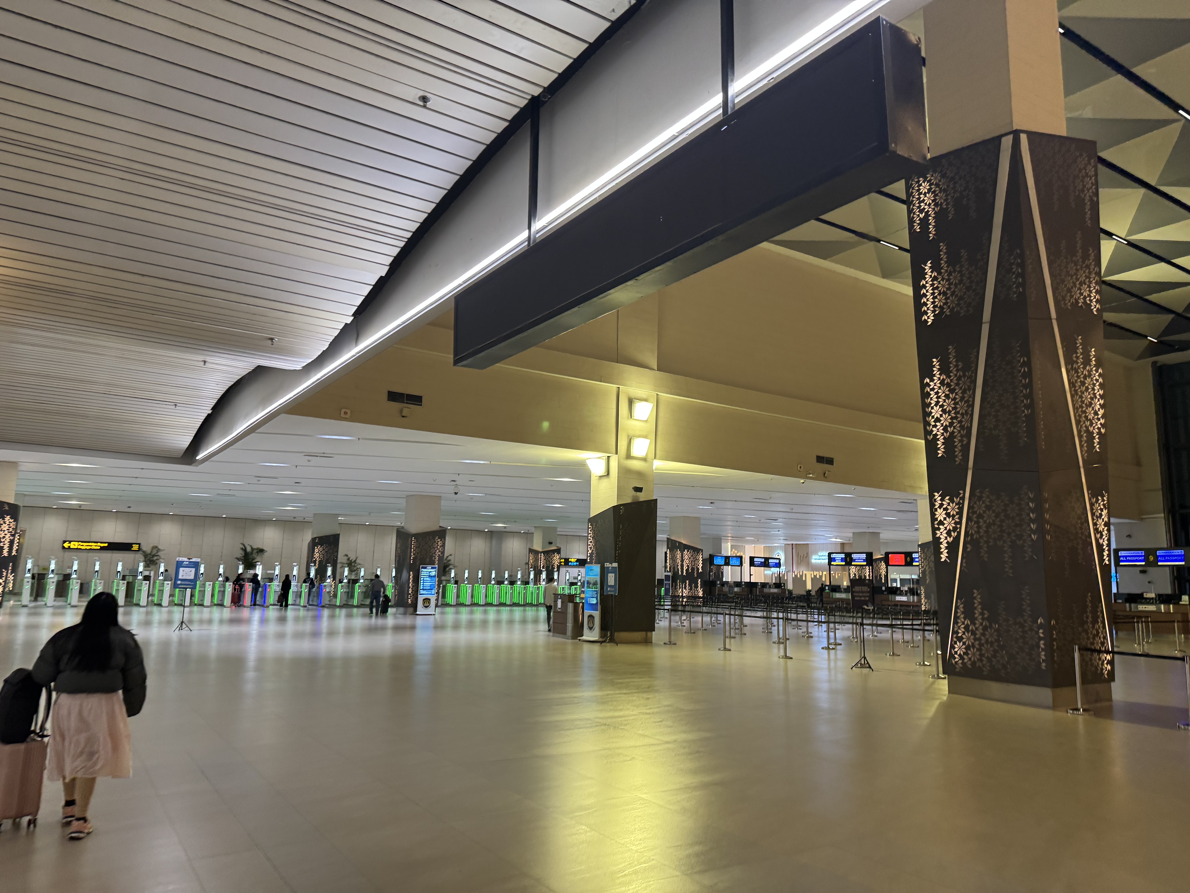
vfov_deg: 56.8
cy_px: 446
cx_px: 595
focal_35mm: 24
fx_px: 825
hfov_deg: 71.6
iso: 160
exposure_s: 1/50
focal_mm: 6.76
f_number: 1.78
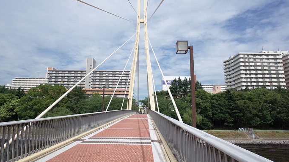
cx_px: 146
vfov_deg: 38.9
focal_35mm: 30
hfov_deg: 64.3
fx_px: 230
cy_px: 83
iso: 100
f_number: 4
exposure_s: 1/1600
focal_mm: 18.3
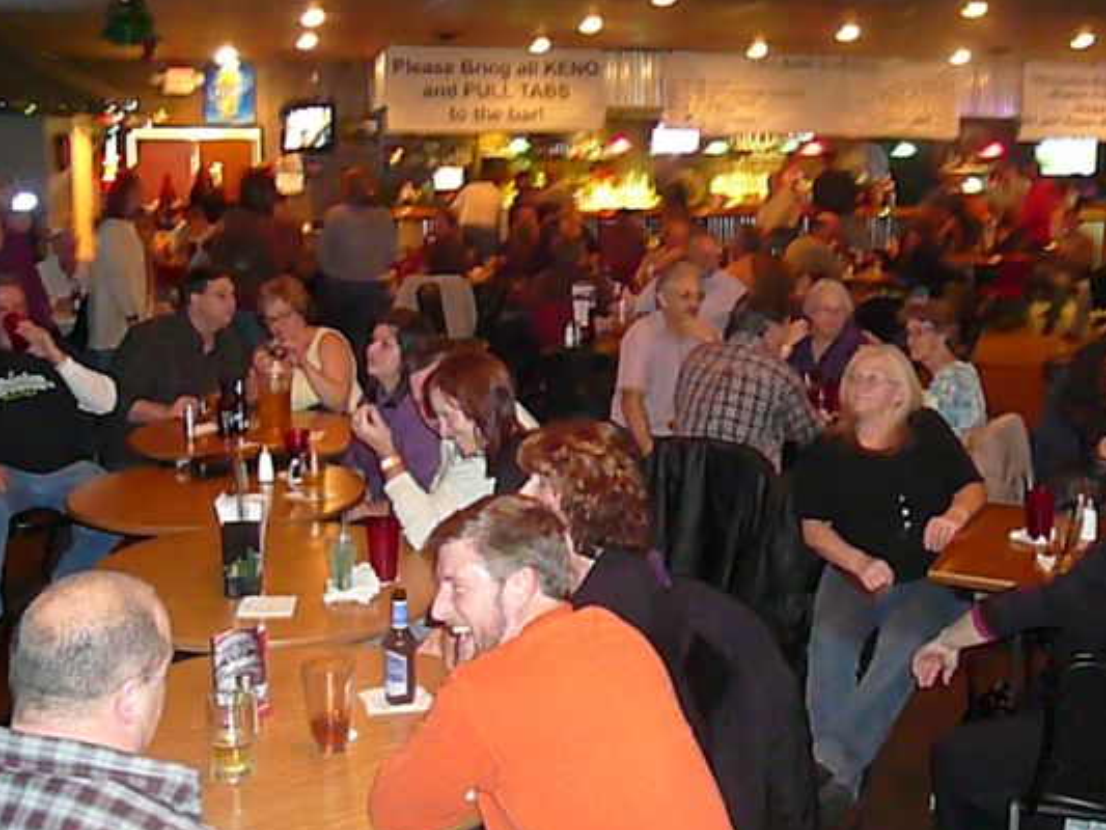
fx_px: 1342
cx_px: 556
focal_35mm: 42
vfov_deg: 34.4
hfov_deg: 44.8
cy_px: 394
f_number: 2.8
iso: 800
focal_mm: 5.2
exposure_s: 1/8
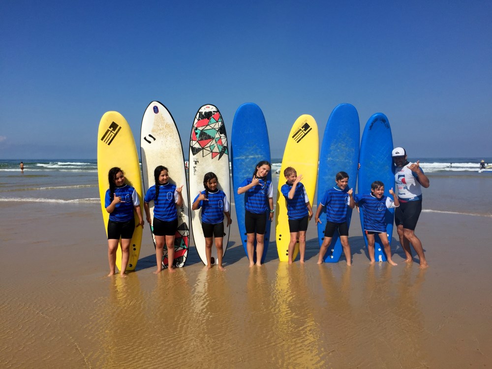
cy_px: 184
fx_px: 412
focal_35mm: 29
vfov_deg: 48.2
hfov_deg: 61.7
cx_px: 246
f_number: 2.2
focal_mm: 4.15
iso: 32
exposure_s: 1/3968
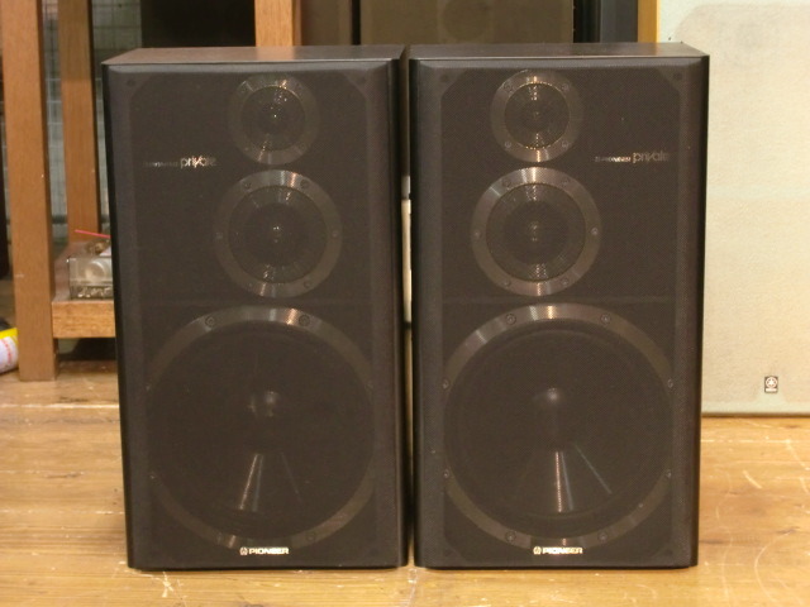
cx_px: 405
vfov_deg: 18.7
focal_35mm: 79
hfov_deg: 24.7
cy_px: 304
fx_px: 1849
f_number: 4.6
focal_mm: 13.9
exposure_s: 1/6
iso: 400
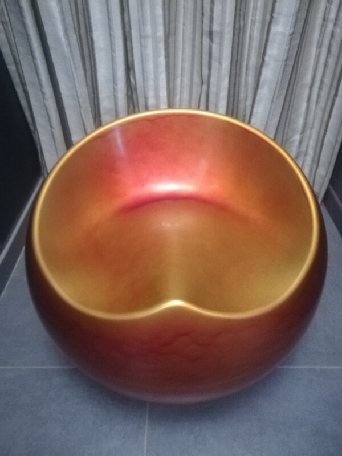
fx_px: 343
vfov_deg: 67.3
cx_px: 171
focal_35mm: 26
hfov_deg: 53.1
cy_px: 228
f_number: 2.2
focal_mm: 3.83
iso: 2000
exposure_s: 1/15
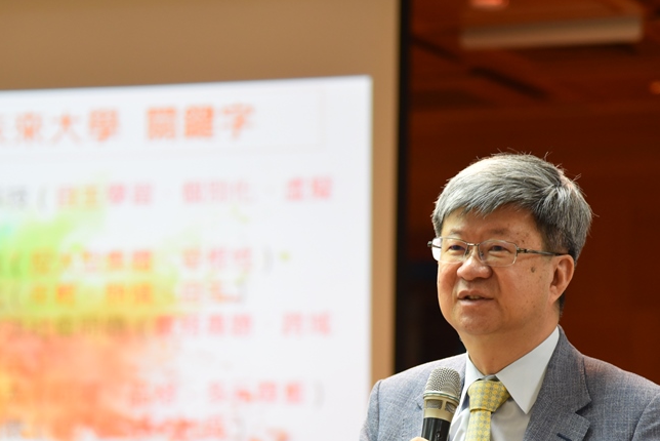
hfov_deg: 11.7
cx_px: 293
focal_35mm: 175
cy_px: 314
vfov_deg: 7.8
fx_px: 3210
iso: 1100
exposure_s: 1/60
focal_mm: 110
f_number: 4
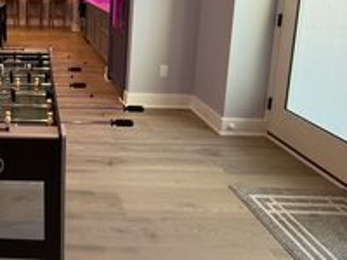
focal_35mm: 28
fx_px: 281
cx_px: 31
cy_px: 7
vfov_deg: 43.5
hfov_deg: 54.7
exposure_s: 1/71
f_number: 2.2
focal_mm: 2.22
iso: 400
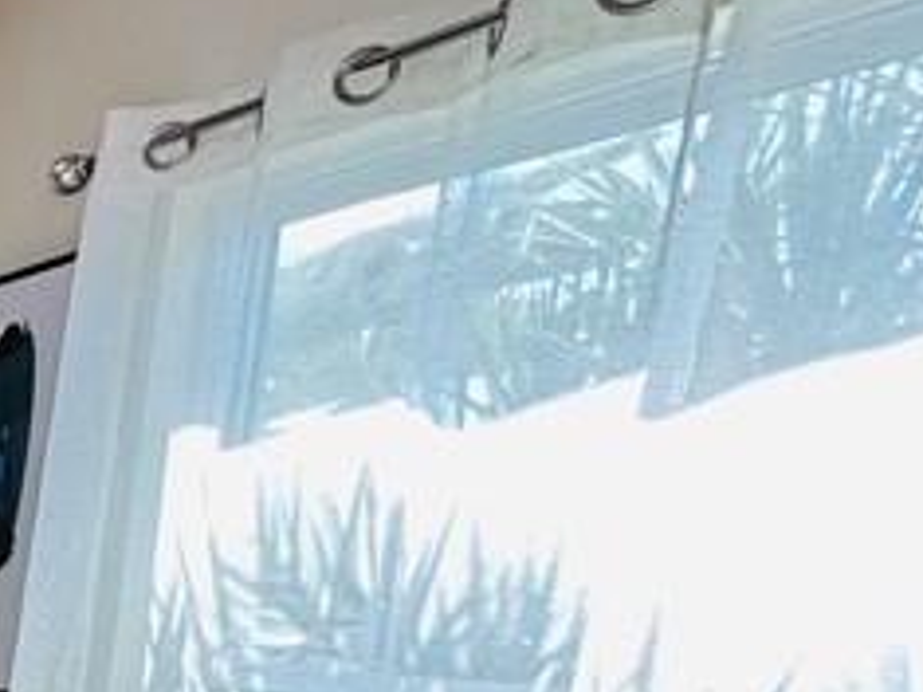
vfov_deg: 22.2
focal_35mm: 61
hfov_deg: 20.2
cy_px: 834
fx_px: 1626
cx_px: -825
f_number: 2.2
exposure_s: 1/120
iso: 80
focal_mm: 2.22
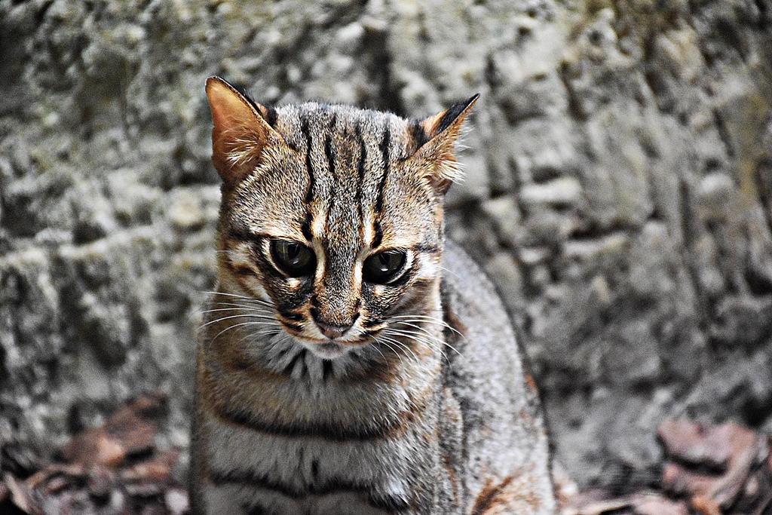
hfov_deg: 9.8
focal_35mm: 210
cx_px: 386
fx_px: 4504
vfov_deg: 6.5
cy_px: 258
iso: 8000
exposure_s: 1/125
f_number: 5.6
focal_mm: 140
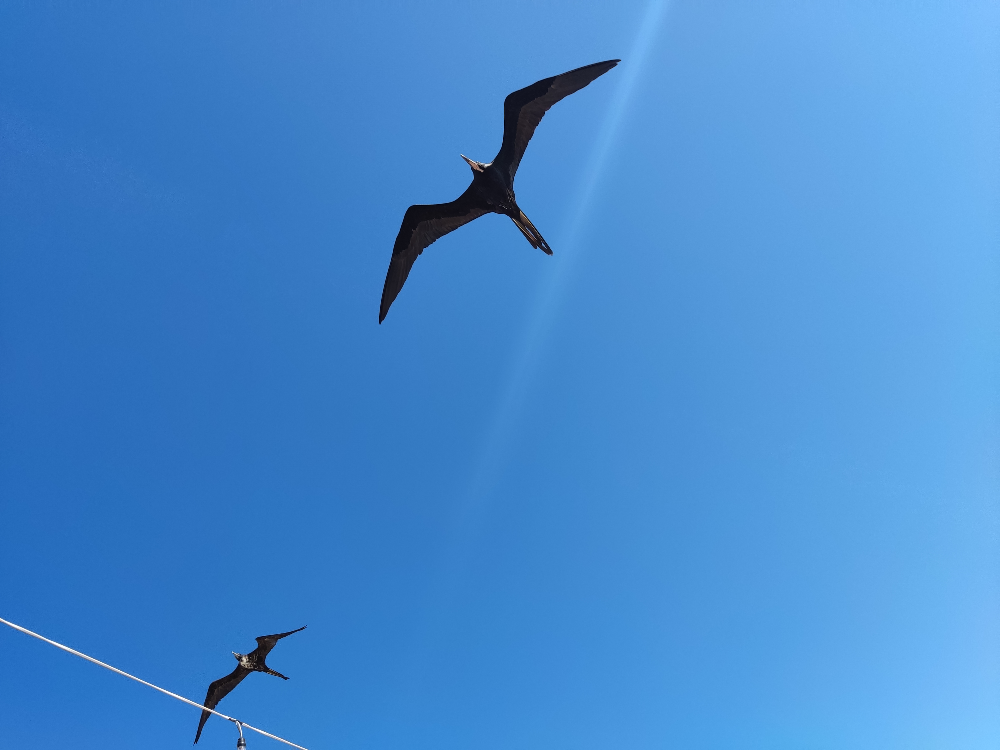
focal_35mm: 25
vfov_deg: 54.9
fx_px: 722
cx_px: 500
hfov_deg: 69.4
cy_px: 375
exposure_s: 1/972
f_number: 1.79
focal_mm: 4.71
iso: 50
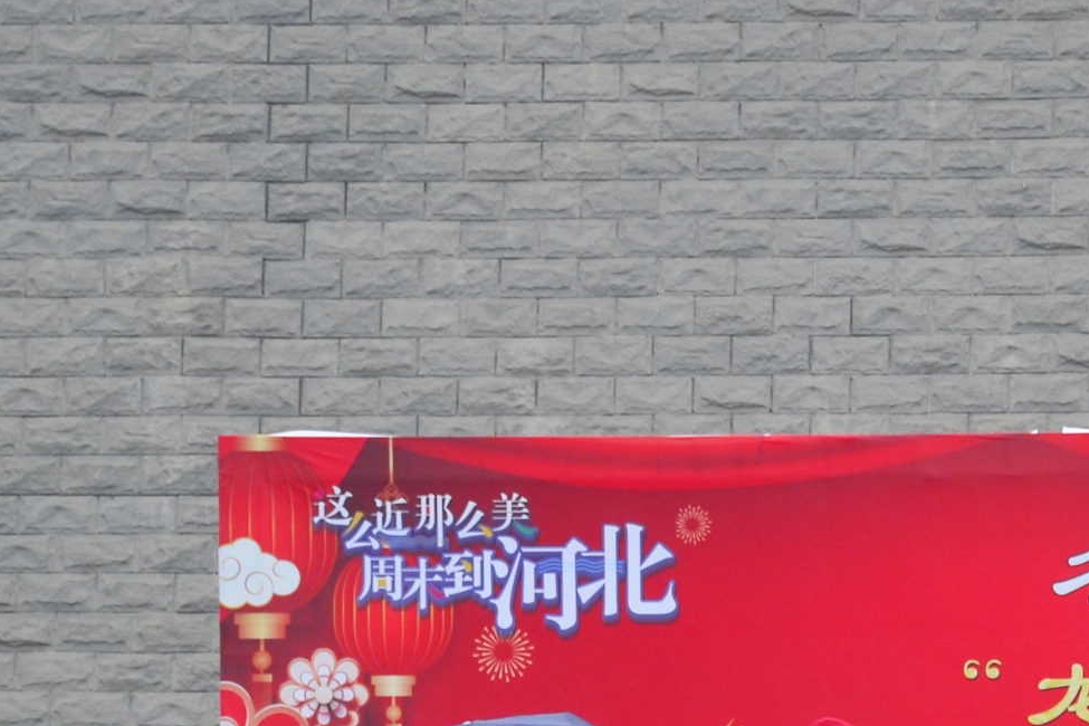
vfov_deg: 4.2
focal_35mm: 323
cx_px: 902
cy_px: 959
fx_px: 9770
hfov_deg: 6.4
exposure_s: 1/60
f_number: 5
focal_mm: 70
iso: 320
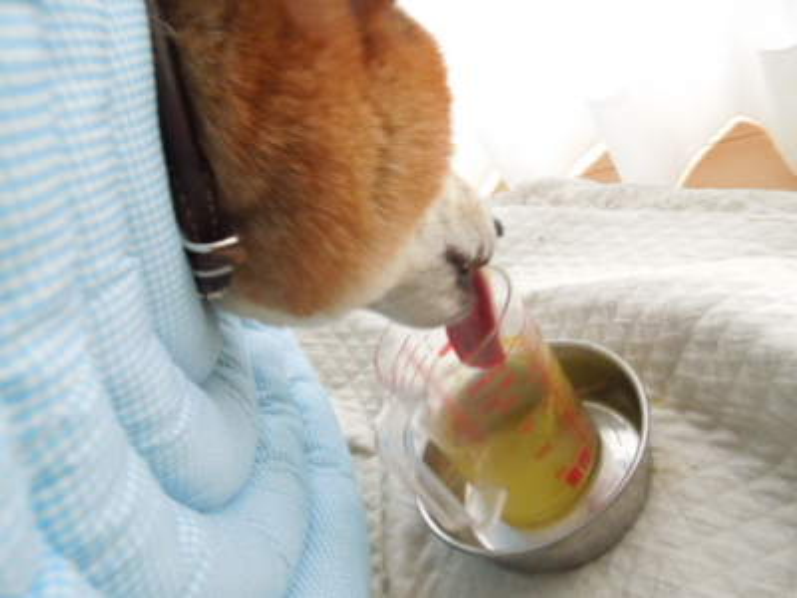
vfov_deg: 54.9
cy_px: 299
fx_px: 576
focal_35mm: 25
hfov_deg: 69.4
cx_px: 398
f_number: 3.3
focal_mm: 4.5
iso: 900
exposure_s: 1/30
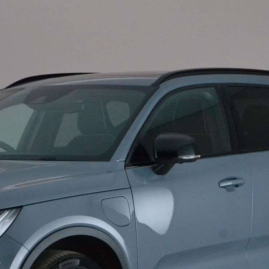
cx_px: 69
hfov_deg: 10.8
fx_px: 1424
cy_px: 233
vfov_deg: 10.7
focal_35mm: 162
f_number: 11
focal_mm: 46
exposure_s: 1/50
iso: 3200
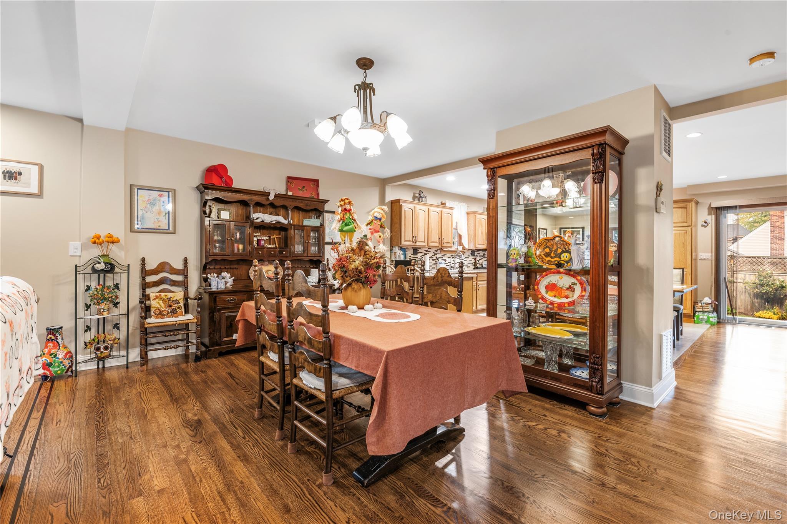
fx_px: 328
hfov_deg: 100.4
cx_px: 394
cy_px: 262
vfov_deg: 77.2
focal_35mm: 15
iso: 500
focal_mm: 15
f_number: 8
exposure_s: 1/1.25
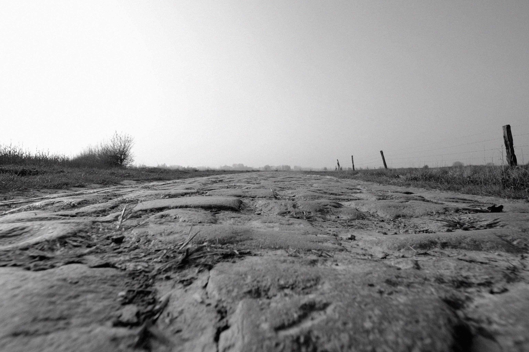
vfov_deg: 67.3
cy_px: 167
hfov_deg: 90.0
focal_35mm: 18
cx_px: 270
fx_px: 264
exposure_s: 1/250
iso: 500
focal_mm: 13
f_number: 18
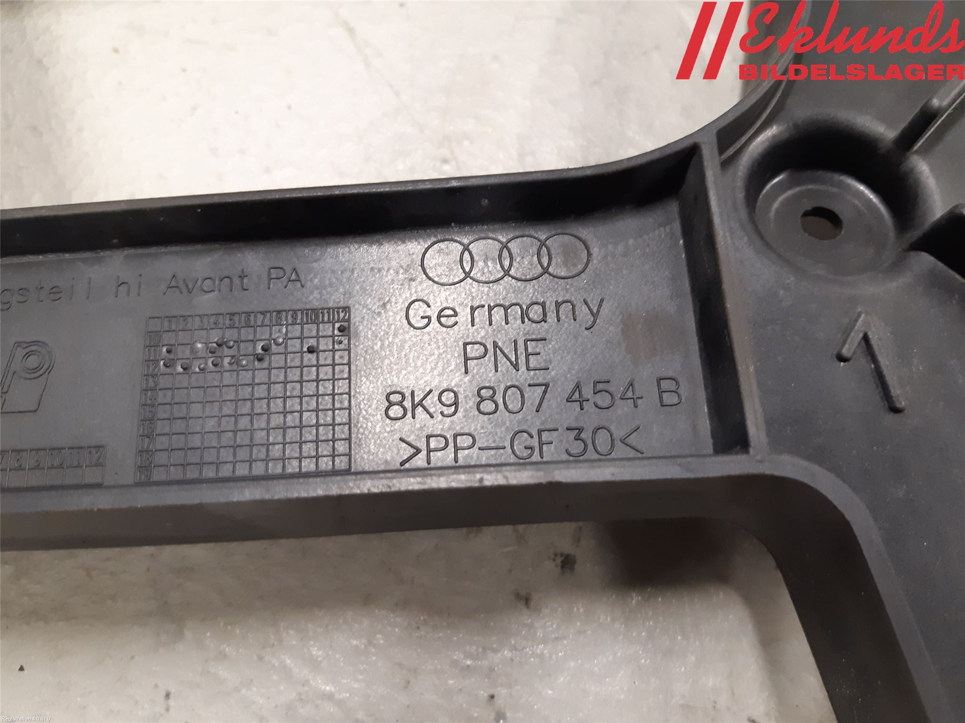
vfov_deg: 53.1
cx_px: 482
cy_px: 362
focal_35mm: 26
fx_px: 725
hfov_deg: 67.3
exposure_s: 1/33
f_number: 1.7
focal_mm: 3.93
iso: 200
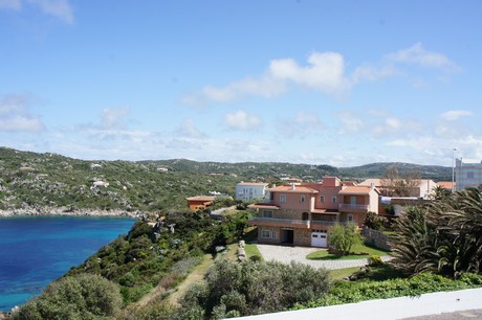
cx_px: 241
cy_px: 160
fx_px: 462
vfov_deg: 38.3
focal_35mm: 34
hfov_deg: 55.1
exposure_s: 1/200
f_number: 11
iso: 200
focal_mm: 23
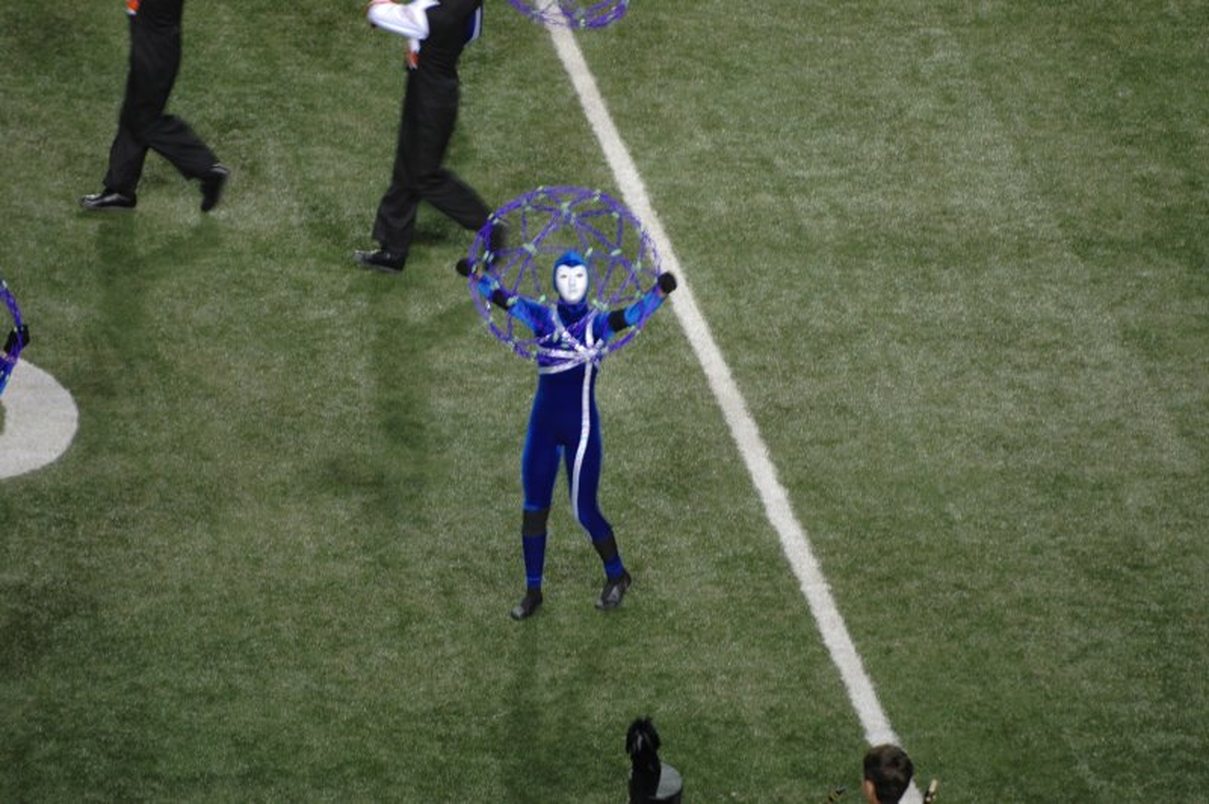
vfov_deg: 4.6
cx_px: 604
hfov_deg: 6.9
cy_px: 402
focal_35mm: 300
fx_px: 10066
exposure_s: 1/60
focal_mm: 200
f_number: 2.8
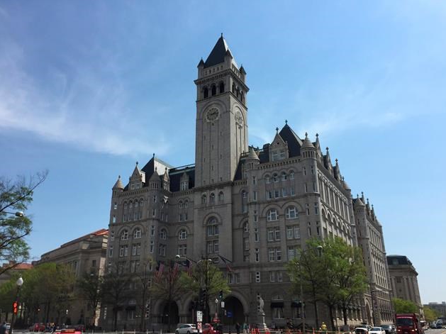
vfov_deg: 46.7
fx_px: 386
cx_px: 218
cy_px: 172
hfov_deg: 60.0
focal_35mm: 30
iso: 32
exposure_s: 1/3300
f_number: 2.2
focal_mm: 4.15
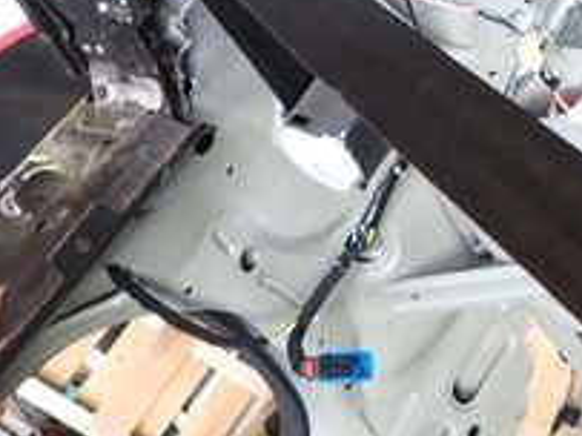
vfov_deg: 19.9
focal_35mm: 74
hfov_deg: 24.9
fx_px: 1243
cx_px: 605
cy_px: 189
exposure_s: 1/40
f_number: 2
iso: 200
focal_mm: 4.5
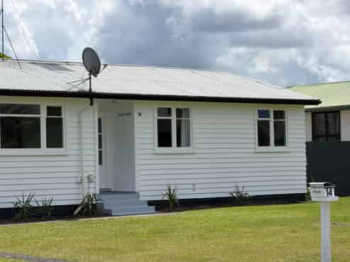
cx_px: 175
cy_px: 131
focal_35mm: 100
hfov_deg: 19.7
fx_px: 1010
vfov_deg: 14.8
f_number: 2.8
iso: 20
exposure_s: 1/970
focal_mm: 16.89
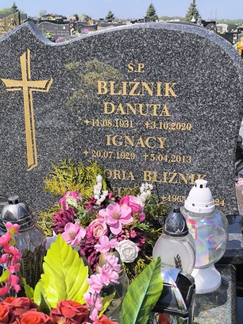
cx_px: 122
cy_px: 162
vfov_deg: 41.2
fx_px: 431
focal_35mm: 46
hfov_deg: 31.5
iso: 50
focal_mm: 6.14
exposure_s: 1/1075
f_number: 1.65
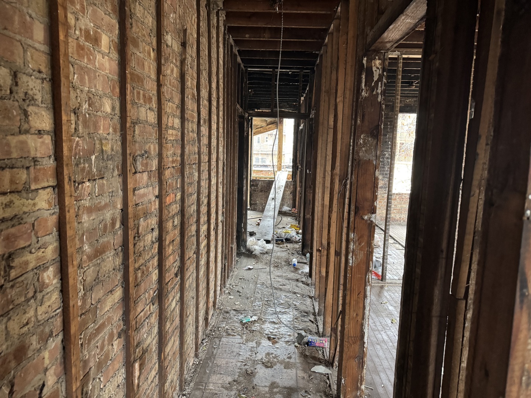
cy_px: 199
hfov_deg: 71.6
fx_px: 368
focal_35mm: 24
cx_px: 266
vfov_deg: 56.8
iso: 800
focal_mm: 6.76
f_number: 1.78
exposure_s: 1/57
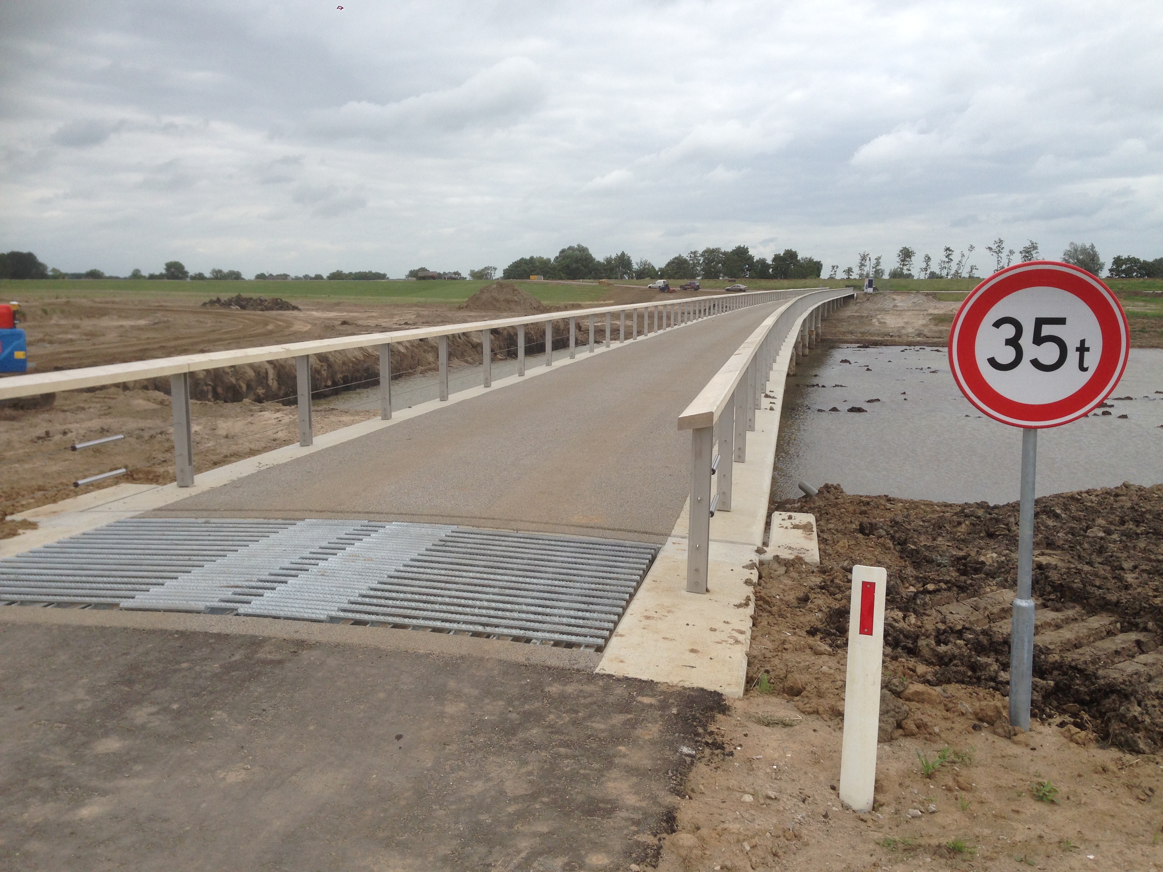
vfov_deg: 42.9
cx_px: 582
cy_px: 436
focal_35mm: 33
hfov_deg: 55.4
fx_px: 1109
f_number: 2.4
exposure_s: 1/1466
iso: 50
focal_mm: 4.12
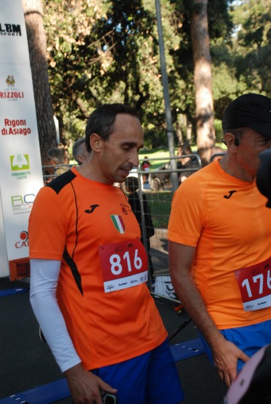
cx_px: 136
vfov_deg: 35.0
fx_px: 640
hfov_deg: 23.9
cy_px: 202
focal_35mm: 57
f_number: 4.5
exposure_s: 1/640
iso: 1000
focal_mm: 38
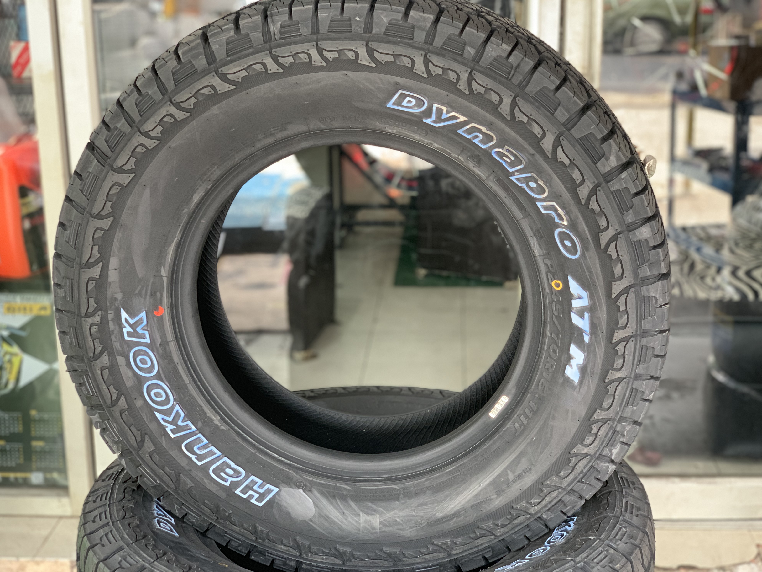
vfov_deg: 27.5
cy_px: 281
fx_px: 1167
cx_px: 375
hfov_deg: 36.2
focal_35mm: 53
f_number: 2.4
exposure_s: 1/72
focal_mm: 6
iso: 125
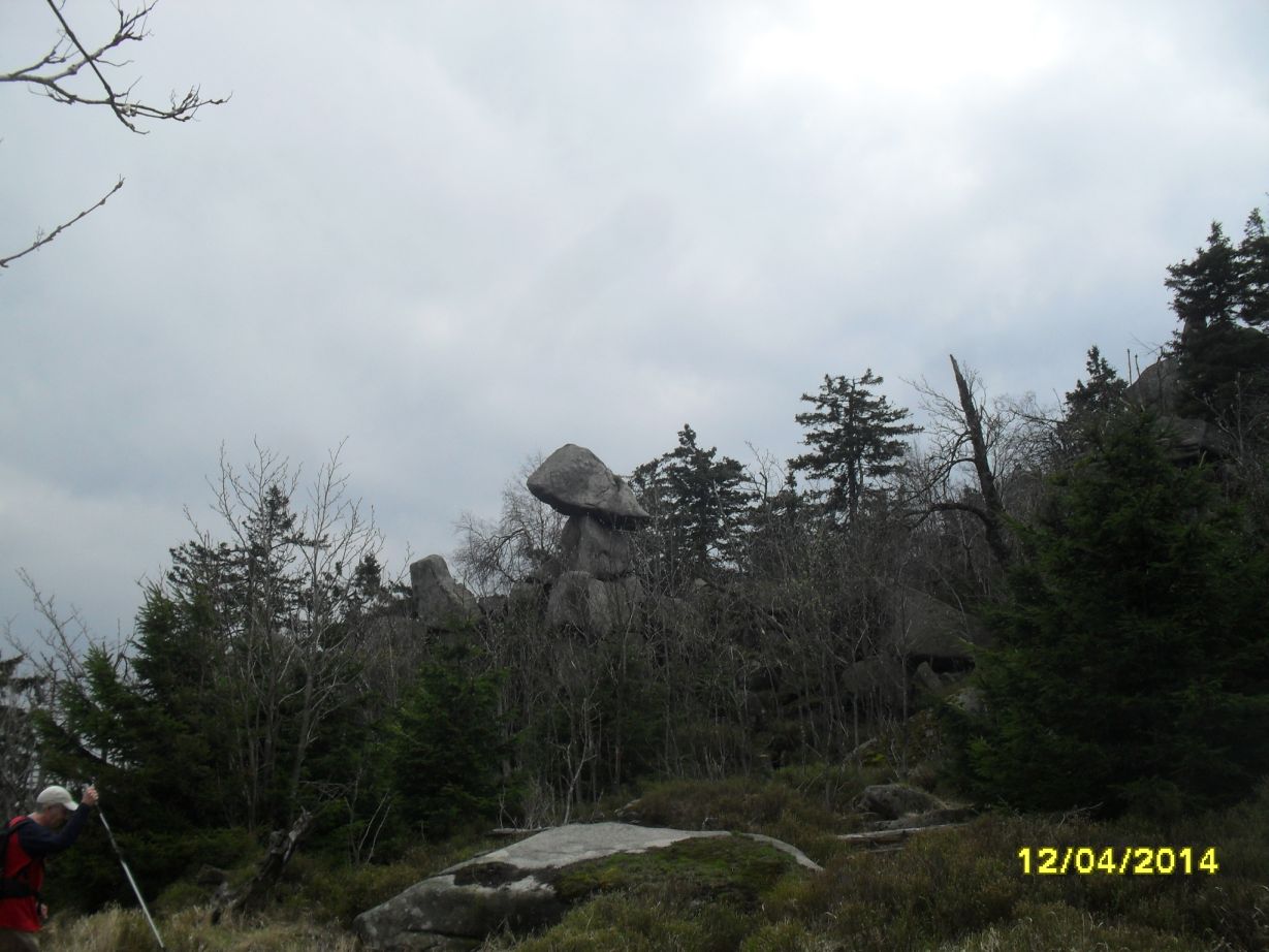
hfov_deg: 52.6
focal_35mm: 35
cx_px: 634
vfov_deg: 40.7
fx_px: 1283
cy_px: 476
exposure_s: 1/180
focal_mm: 6.3
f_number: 8.4
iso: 100
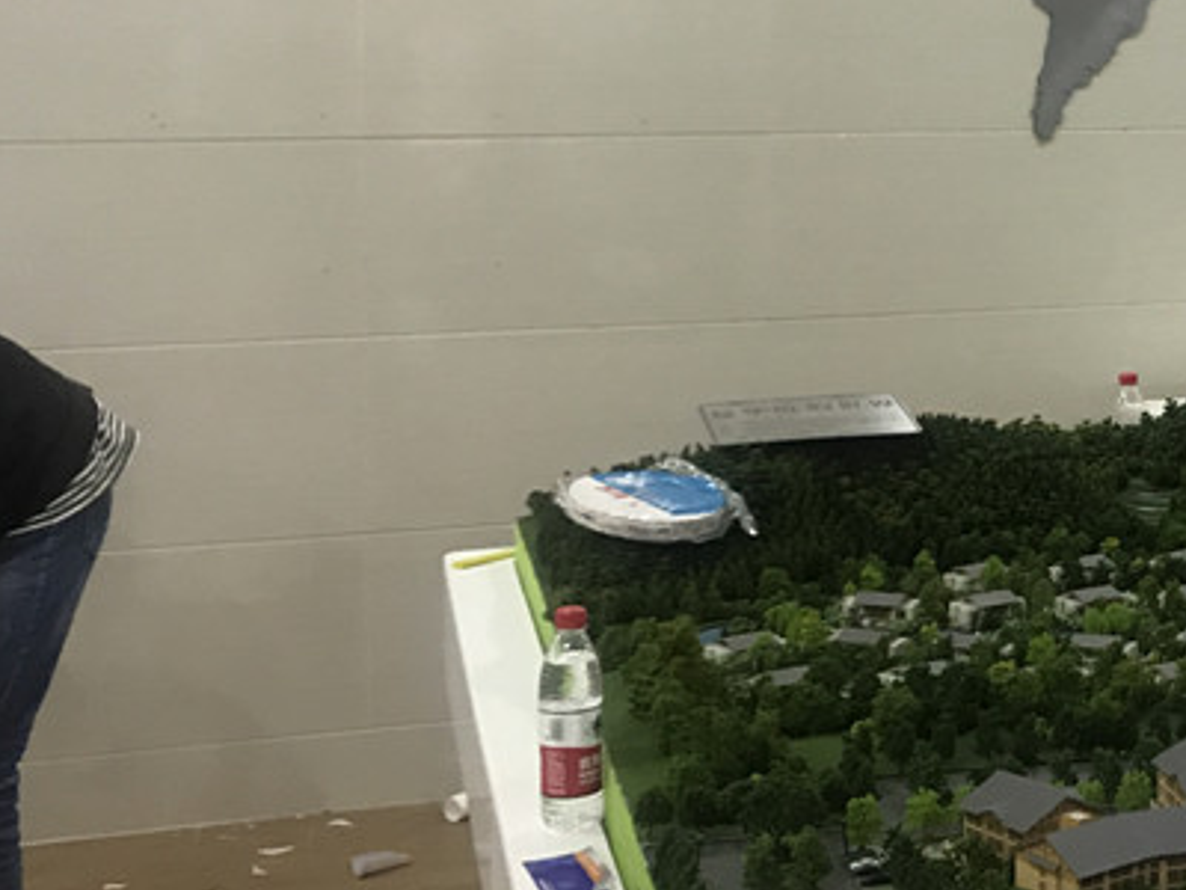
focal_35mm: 70
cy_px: 154
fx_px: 2398
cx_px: 1281
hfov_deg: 25.8
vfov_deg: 20.7
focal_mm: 3.99
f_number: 1.8
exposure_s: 1/17
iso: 64
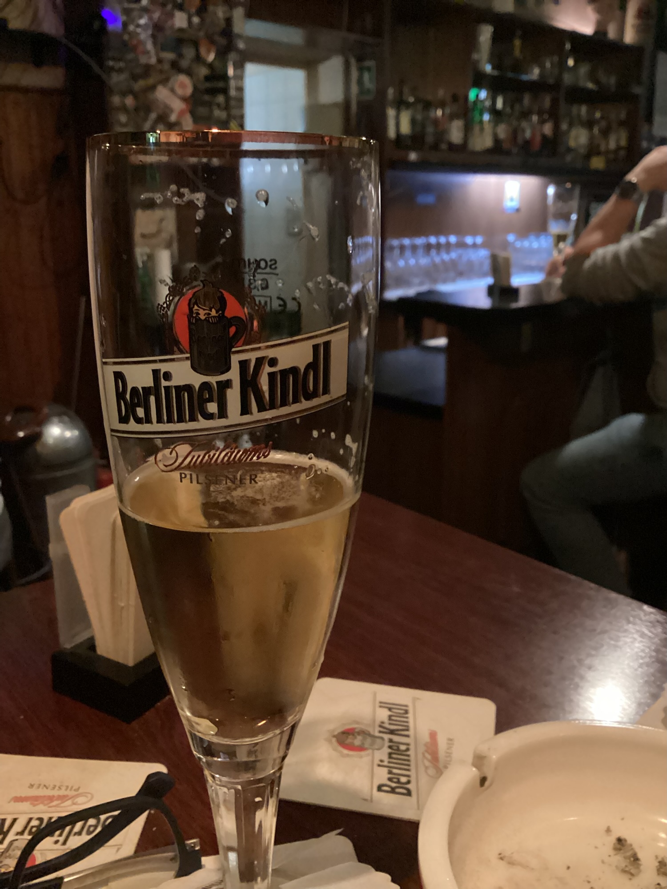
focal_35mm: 31
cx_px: 334
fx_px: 796
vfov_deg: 58.4
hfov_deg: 45.4
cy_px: 444
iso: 800
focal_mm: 3.3
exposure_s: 1/17
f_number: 2.4
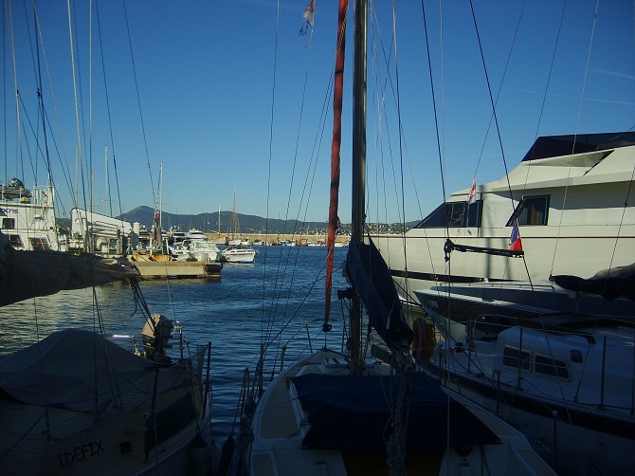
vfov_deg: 40.7
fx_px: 642
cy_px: 238
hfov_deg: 52.6
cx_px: 318
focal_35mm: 35
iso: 50
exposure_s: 1/500
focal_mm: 5.8
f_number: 7.1
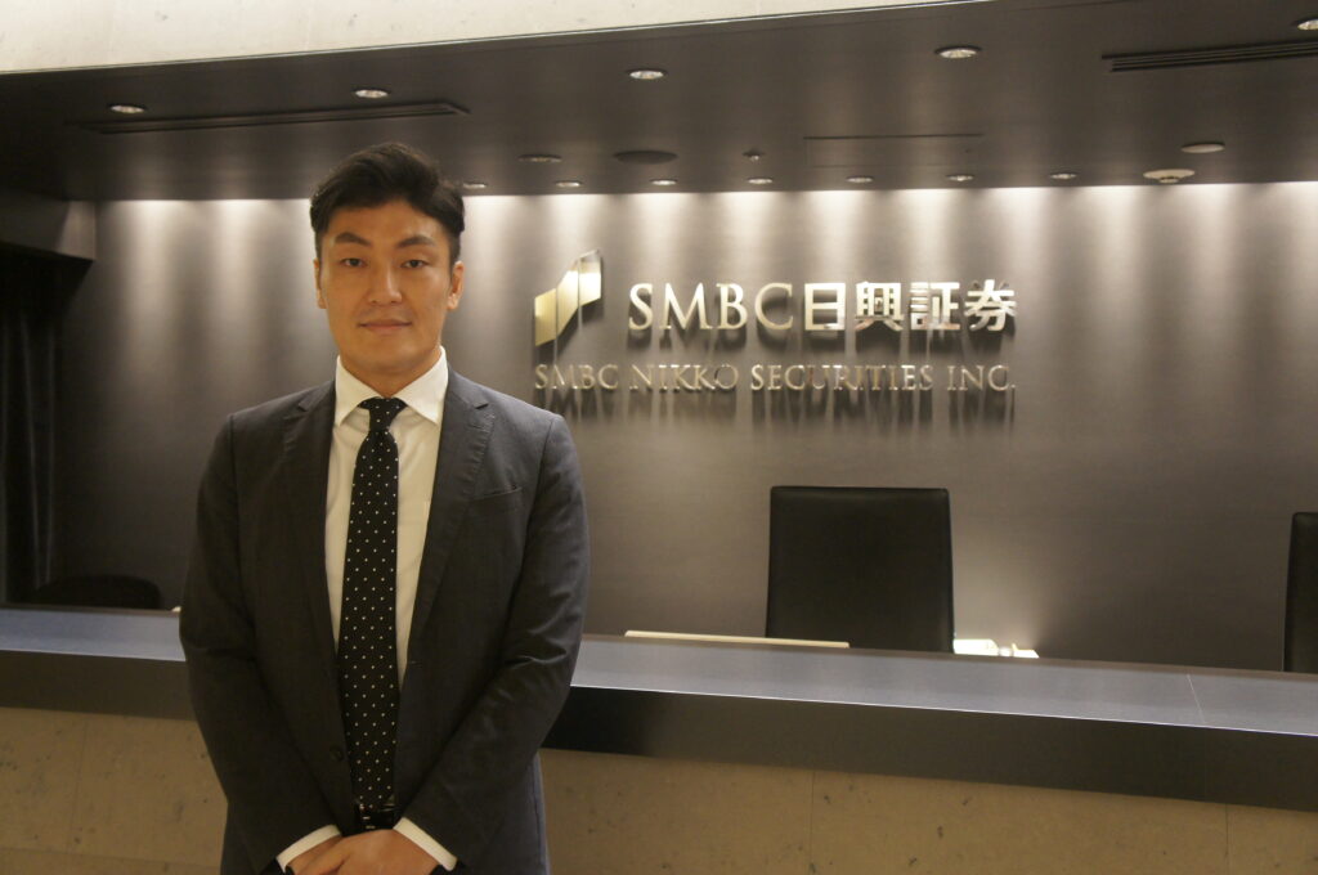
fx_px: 1371
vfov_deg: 35.4
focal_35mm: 38
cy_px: 438
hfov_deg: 51.3
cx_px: 659
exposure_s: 1/100
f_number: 4
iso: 1600
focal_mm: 25
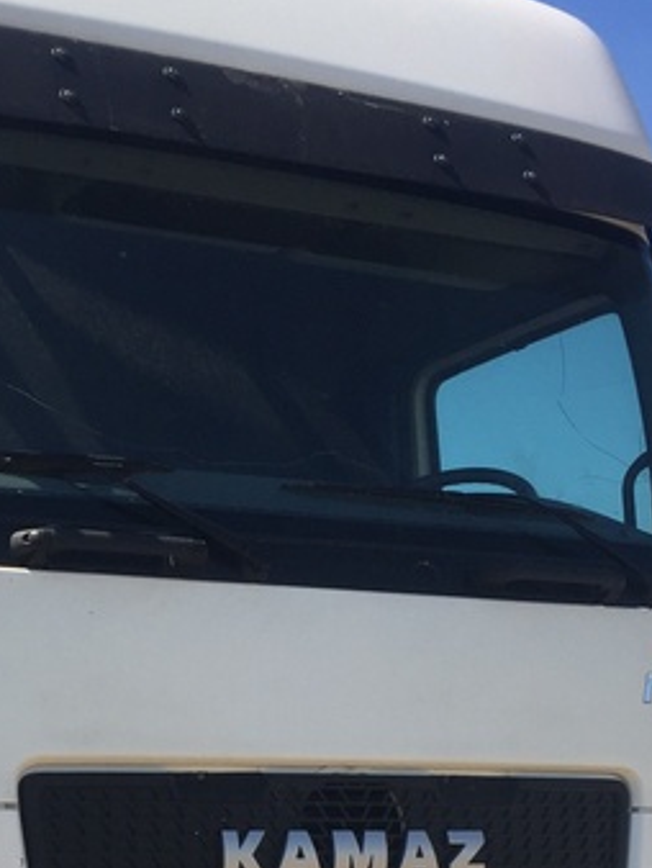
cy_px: 824
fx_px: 1756
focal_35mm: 70
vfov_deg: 26.6
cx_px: 110
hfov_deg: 20.7
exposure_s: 1/1464
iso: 32
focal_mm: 4.15
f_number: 2.2
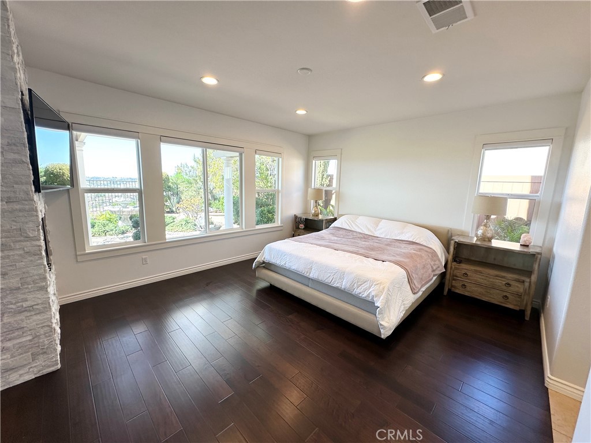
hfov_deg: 102.1
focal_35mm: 14
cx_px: 296
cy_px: 222
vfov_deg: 85.7
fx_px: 239
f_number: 2.2
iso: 50
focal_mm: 2.22
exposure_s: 1/120
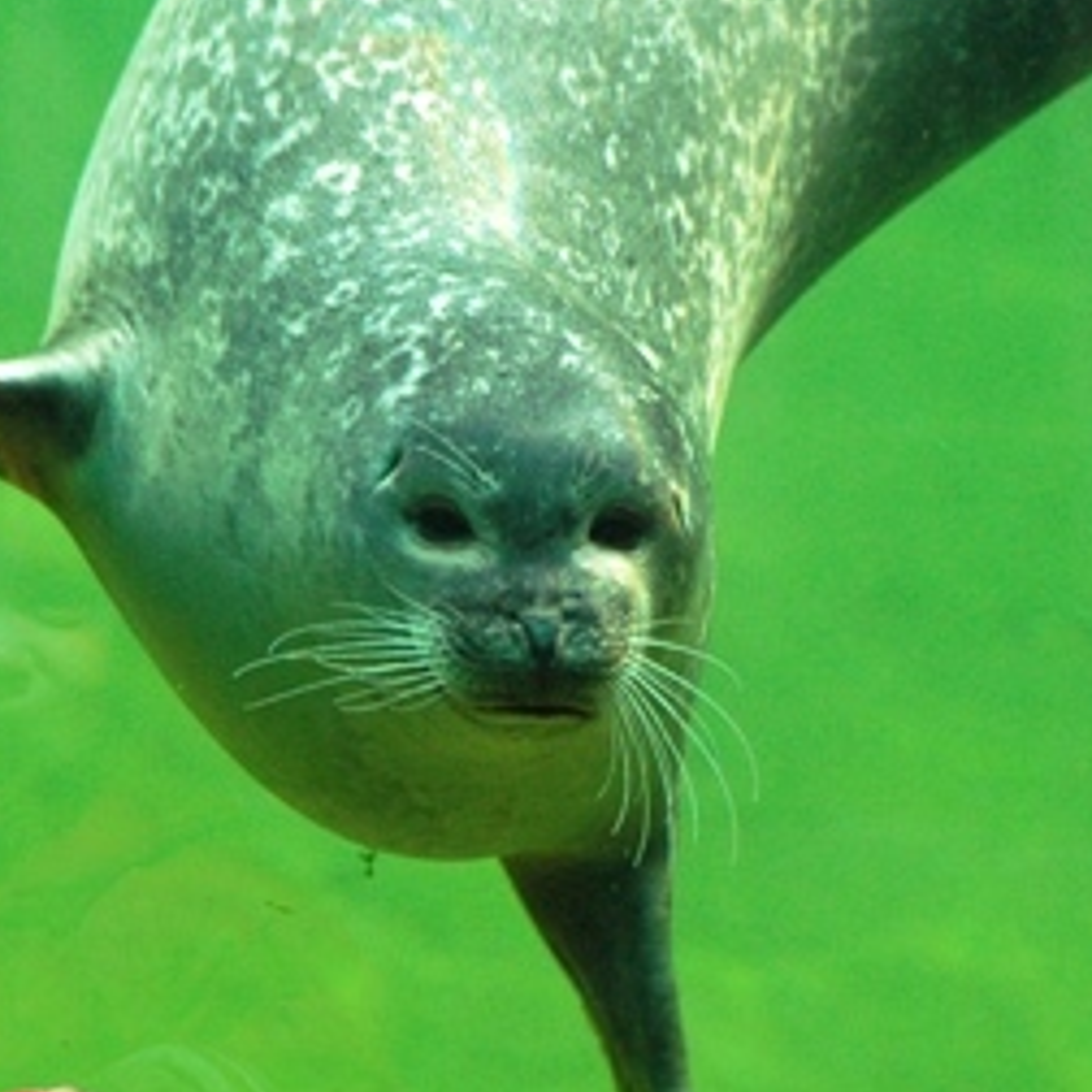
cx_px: 412
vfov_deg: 3.0
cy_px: 546
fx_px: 20629
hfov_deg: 3.0
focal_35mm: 578
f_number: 5
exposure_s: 1/125
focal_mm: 200
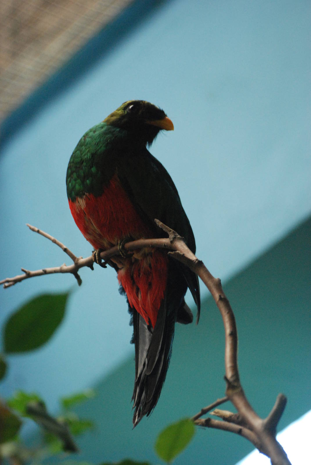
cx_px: 156
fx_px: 3779
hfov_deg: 4.7
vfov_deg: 7.0
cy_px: 232
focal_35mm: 292
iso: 1600
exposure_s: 1/160
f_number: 4.8
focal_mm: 195
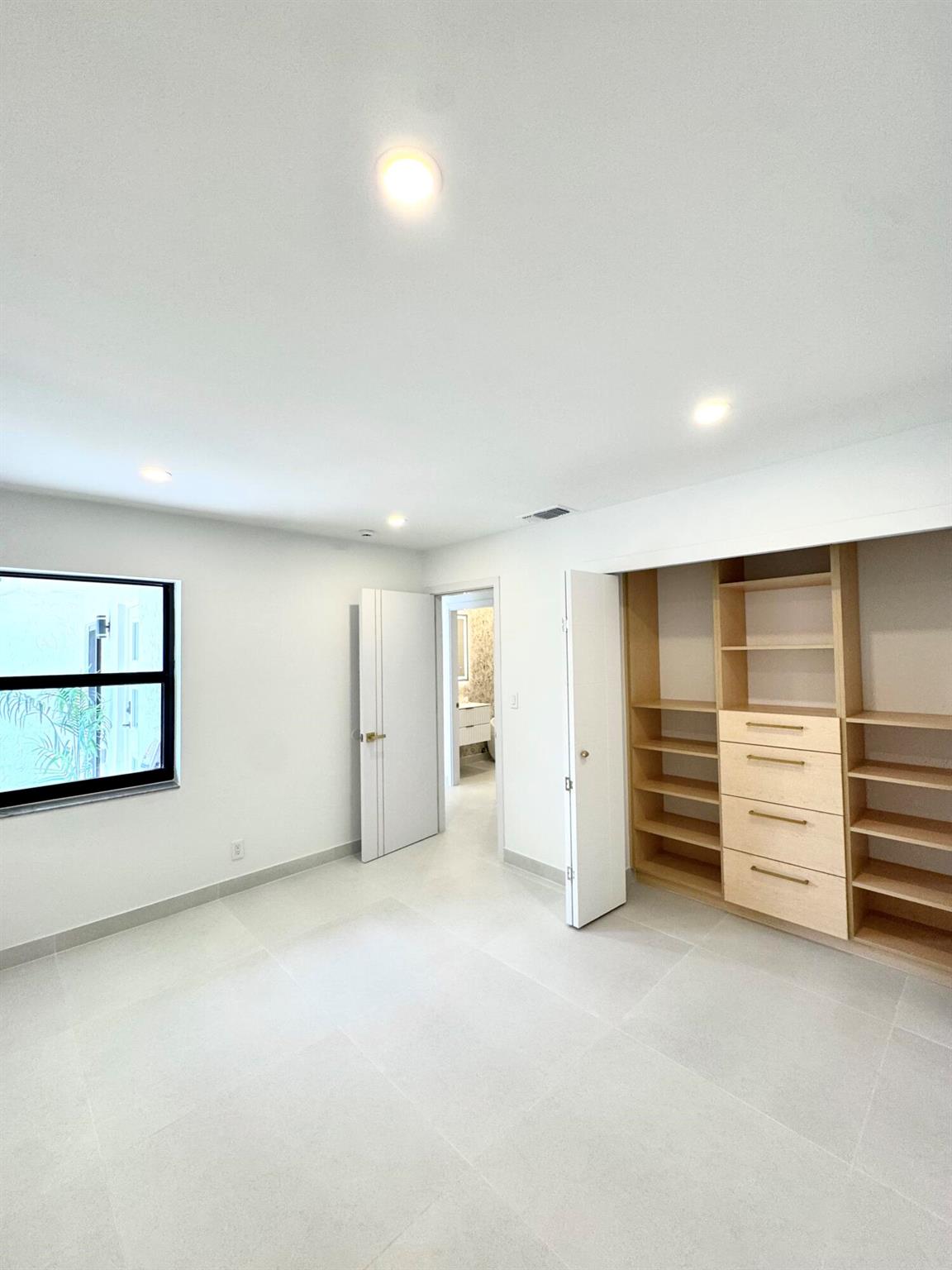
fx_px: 513
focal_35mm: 14
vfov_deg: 102.1
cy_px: 635
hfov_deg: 85.7
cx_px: 476
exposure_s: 1/120
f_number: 2.2
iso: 125
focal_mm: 2.22
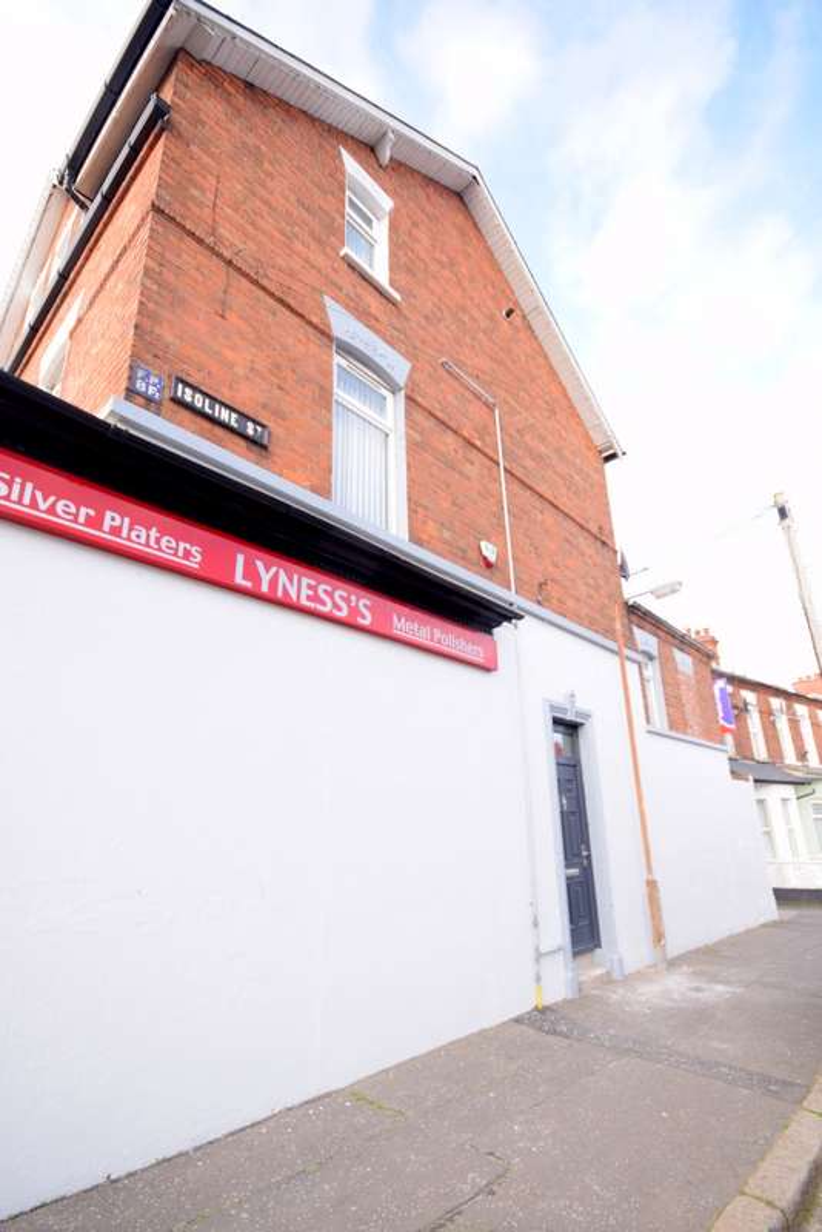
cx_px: 411
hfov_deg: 72.1
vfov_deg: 95.0
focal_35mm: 16
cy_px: 616
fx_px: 565
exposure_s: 1/200
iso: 400
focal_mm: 11
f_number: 7.1
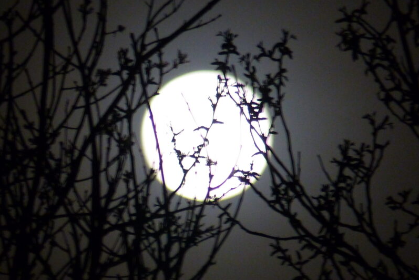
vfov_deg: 1.1
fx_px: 14576
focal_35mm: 1252
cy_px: 152
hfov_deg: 1.6
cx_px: 210
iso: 400
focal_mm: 108
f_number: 2.8
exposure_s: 1/50
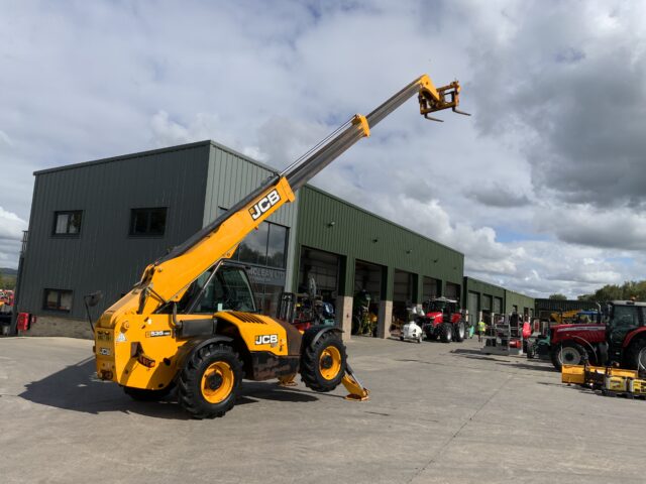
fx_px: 541
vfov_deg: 48.2
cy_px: 242
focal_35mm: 29
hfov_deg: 61.7
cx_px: 323
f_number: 1.8
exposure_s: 1/3125
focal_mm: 3
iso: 16
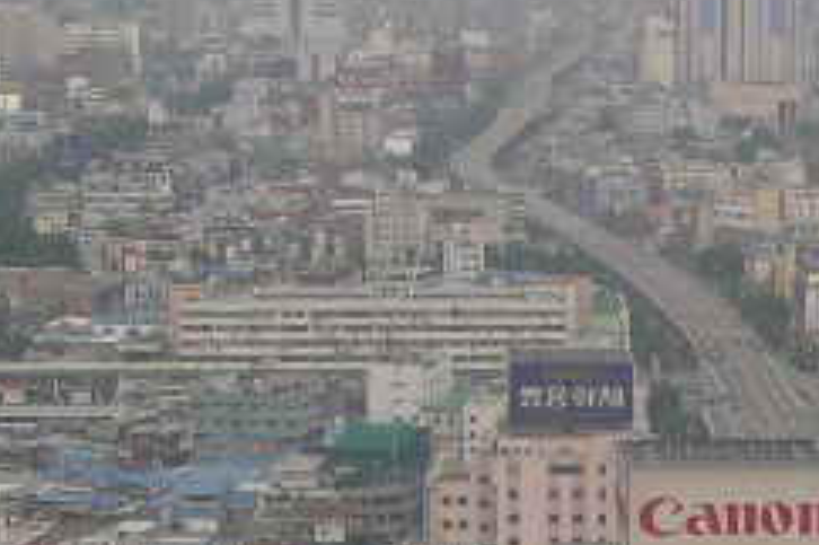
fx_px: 3160
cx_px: 772
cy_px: 701
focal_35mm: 139
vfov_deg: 9.7
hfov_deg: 14.6
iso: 100
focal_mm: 8
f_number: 2.8
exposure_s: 1/268
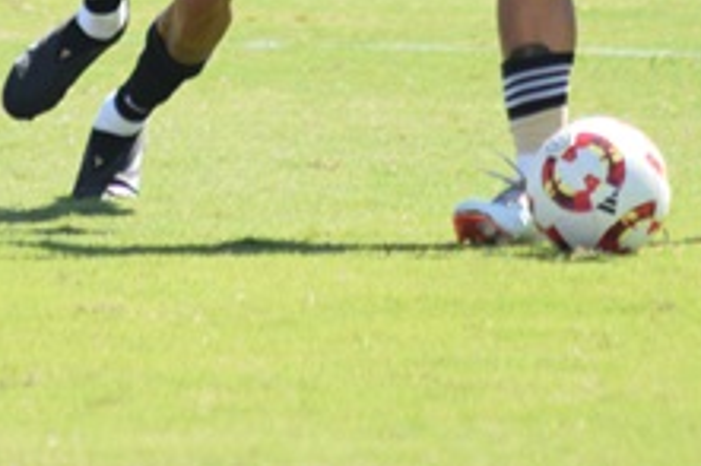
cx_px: 165
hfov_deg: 1.7
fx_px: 23816
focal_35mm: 1224
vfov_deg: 1.1
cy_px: -317
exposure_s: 1/1000
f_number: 5.3
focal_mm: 240
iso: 500
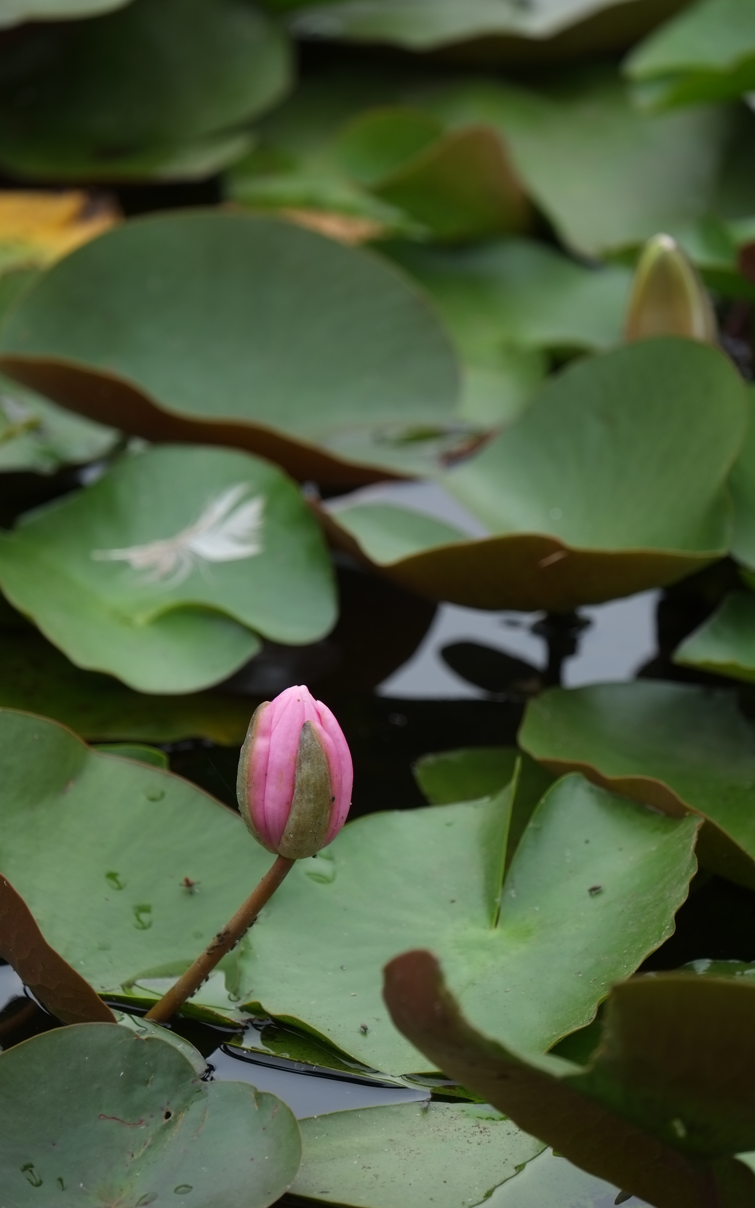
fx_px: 10073
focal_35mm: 306
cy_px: 604
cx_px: 394
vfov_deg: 6.9
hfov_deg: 4.3
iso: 200
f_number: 5.6
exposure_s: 1/250
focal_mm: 200
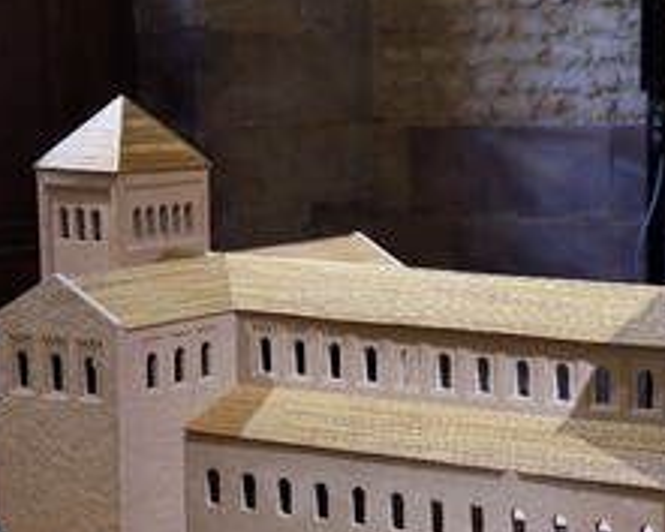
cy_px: 310
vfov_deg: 17.3
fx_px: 1752
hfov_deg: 21.3
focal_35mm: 89
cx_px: 500
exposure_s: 1/5
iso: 400
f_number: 8
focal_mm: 50
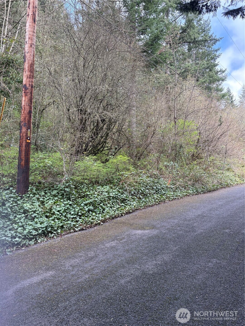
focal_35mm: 26
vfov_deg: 67.3
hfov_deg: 53.1
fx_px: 245
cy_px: 163
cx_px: 122
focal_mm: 5.96
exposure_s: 1/236
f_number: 1.6
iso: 64
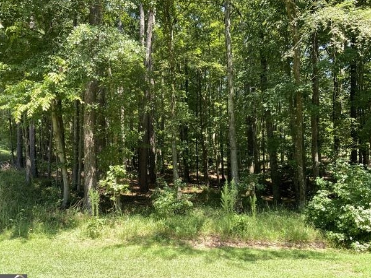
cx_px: 181
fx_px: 332
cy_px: 141
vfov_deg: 45.4
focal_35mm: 31
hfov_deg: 58.4
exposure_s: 1/131
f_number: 1.8
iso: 16
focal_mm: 3
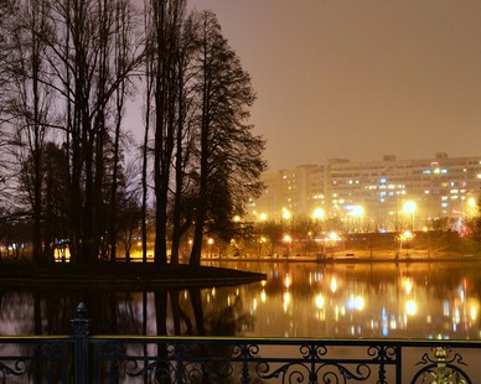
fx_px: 825
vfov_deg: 26.2
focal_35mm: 58
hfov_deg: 32.5
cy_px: 224
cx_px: 222
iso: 400
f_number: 5.6
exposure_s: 5
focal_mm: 20
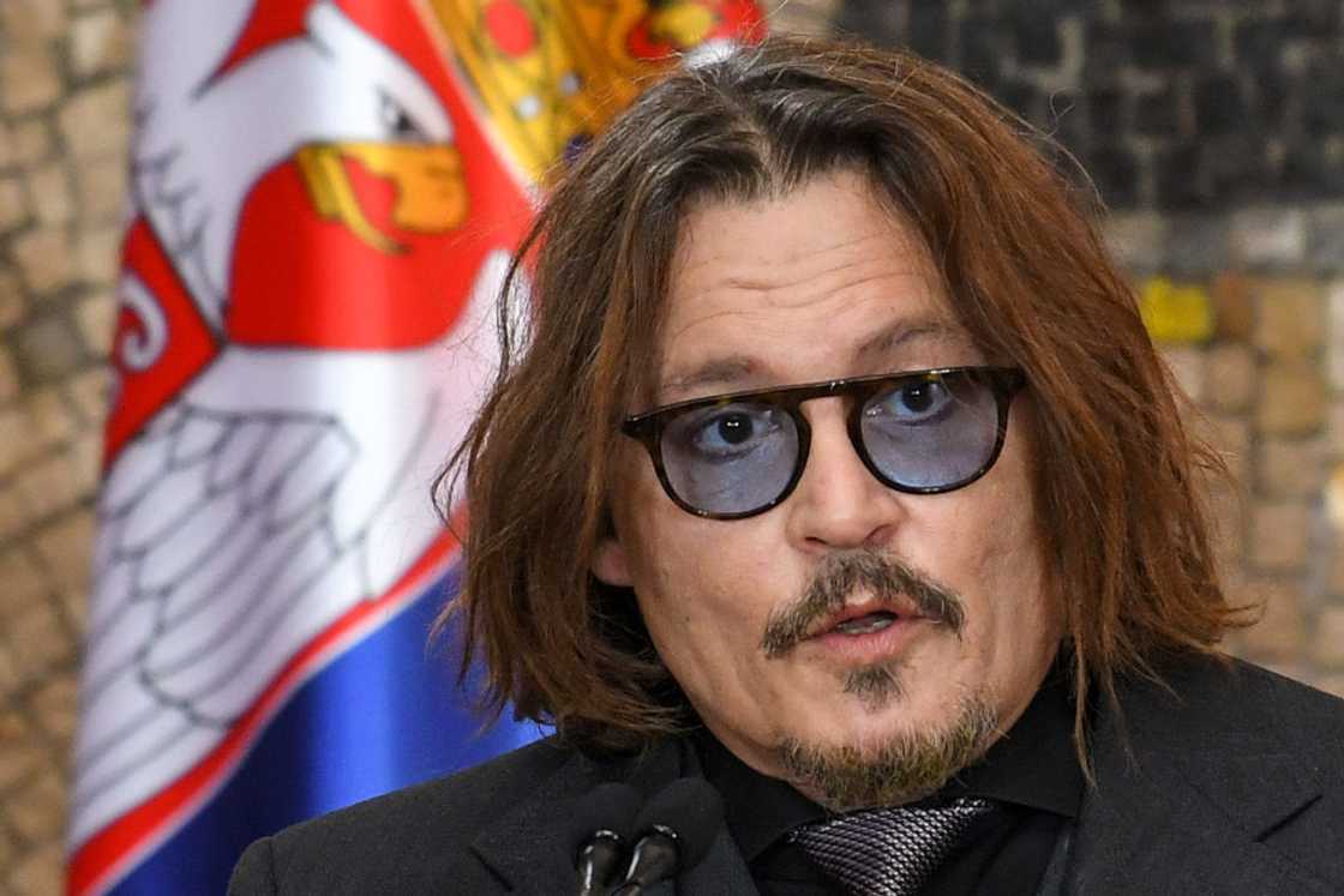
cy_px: 448
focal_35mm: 300
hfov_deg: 6.9
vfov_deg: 4.6
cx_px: 672
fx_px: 11201
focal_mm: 200
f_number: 4
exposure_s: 1/400
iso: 1250
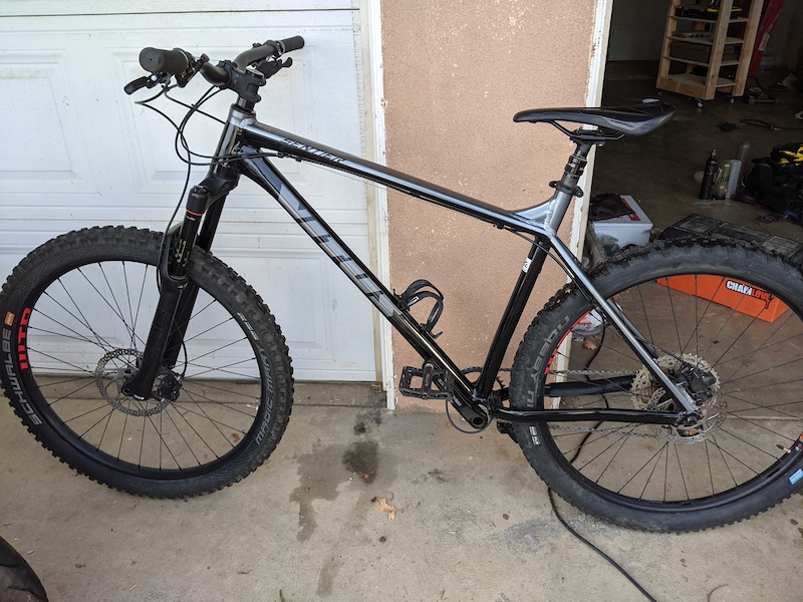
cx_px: 402
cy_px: 301
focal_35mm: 27
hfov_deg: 65.3
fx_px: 626
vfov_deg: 51.4
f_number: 1.8
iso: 68
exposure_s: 1/255
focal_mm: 4.44
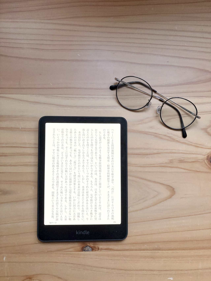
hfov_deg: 53.1
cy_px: 140
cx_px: 106
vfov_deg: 67.3
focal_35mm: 26
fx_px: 211
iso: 320
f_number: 1.6
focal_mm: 5.96
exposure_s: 1/50
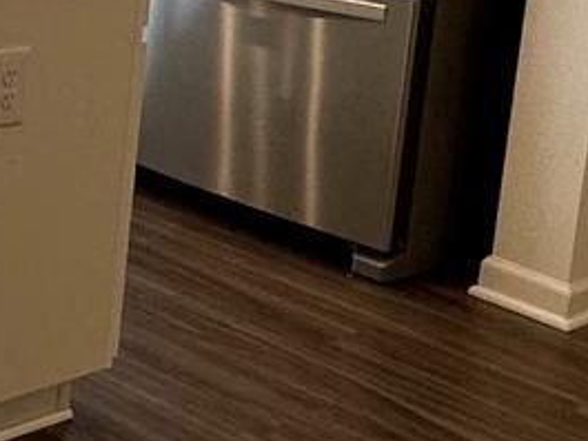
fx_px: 1835
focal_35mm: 108
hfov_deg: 16.5
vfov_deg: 13.3
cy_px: -95
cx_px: -297
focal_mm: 2.22
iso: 64
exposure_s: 1/120
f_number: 2.2
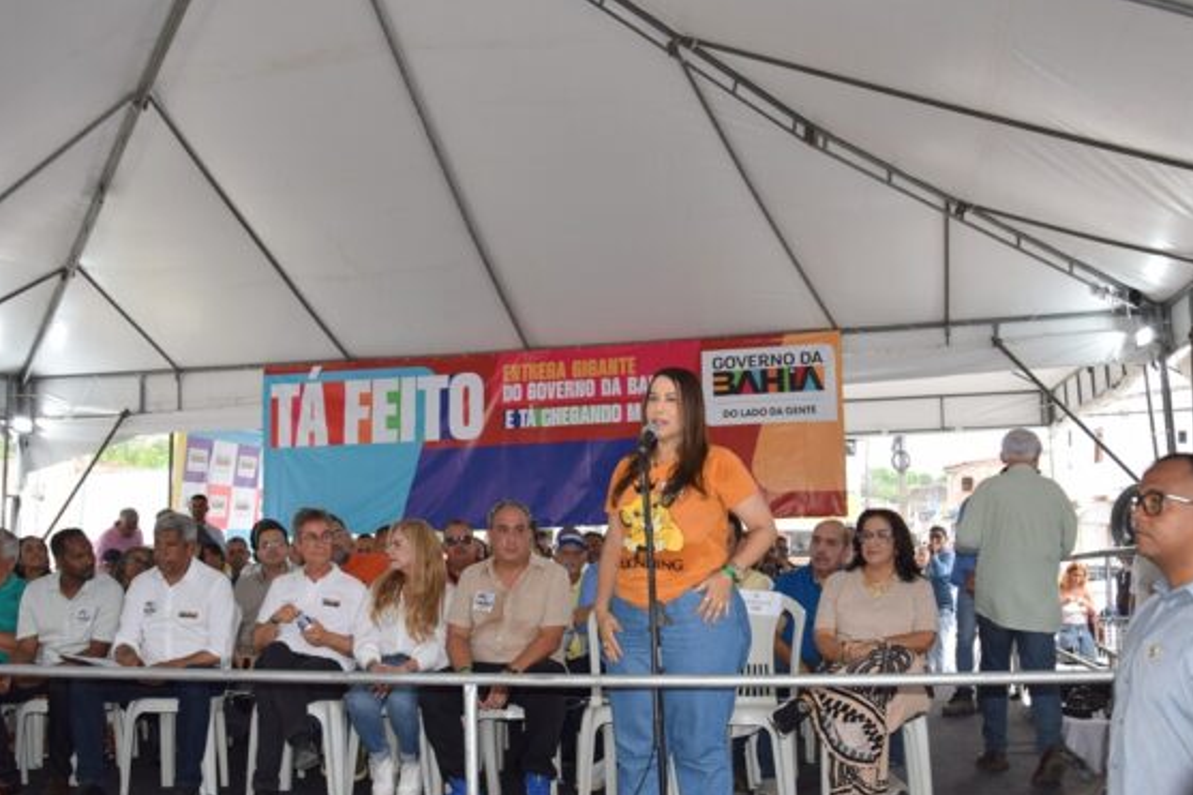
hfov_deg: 53.1
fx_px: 1193
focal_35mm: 36
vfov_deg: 36.8
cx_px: 604
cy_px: 408
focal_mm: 18
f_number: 5.6
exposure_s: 1/125
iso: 280
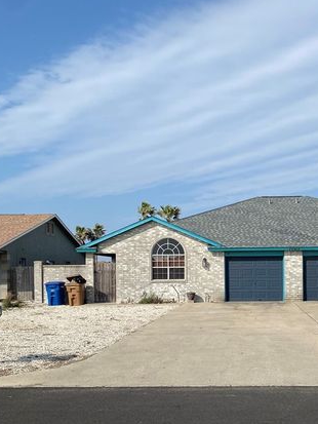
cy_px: 284
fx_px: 514
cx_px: 243
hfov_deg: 33.6
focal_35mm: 42
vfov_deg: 44.1
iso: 32
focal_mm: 4.25
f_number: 1.8
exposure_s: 1/4608
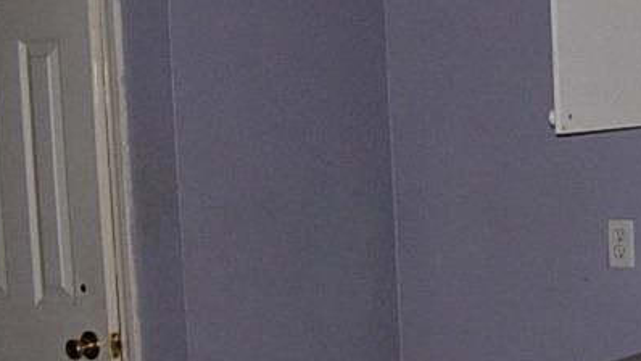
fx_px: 1717
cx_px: 598
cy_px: 297
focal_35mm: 101
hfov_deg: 20.6
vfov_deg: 11.9
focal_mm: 7.5
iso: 129
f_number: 2.7
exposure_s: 1/117
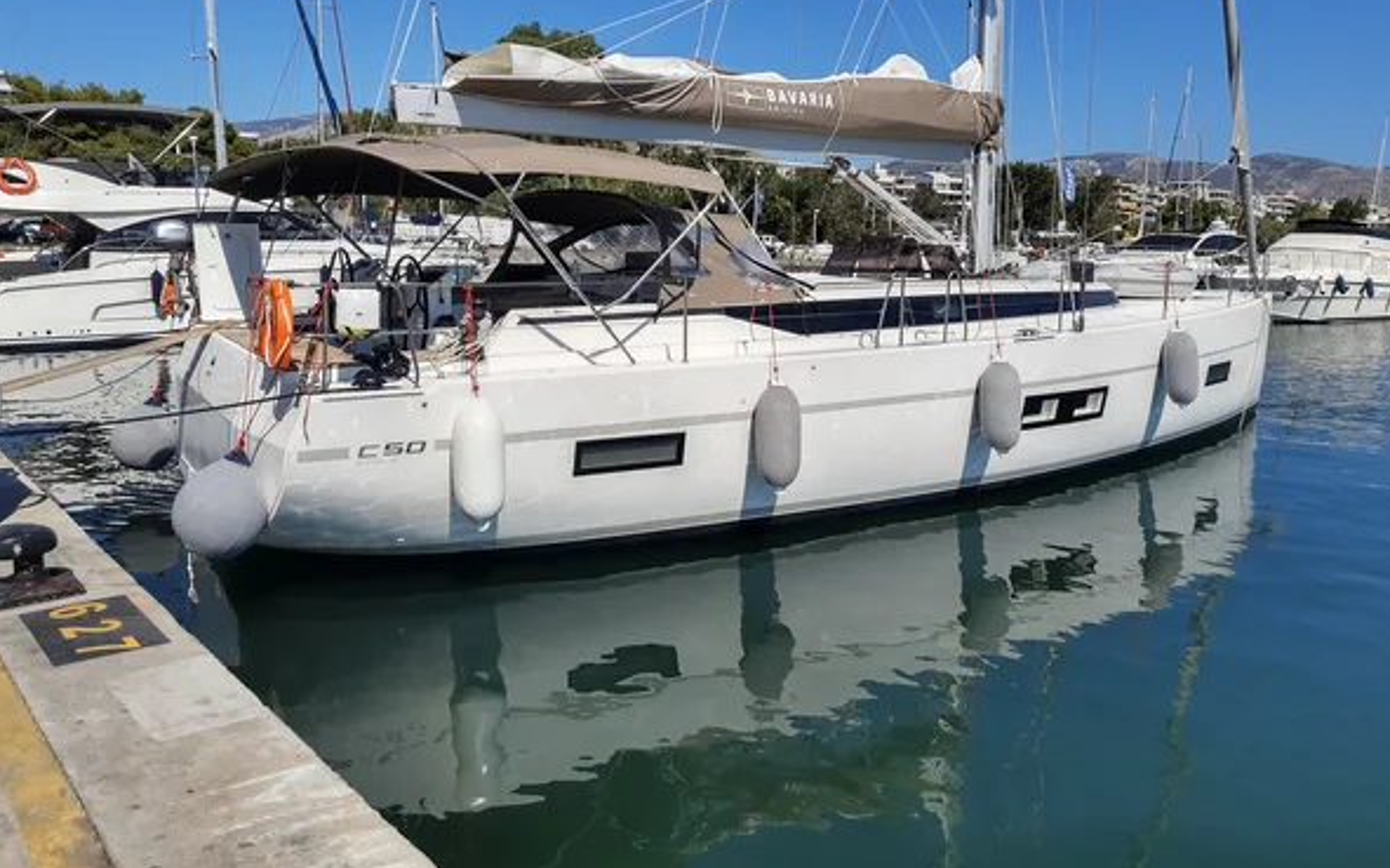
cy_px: 386
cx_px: 699
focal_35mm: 28
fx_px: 1060
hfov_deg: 66.5
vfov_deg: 44.4
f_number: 1.7
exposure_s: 1/12500
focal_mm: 4.75
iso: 50
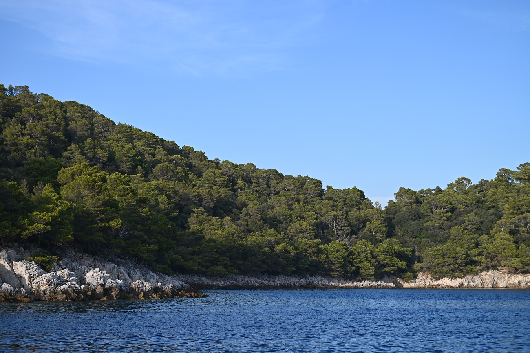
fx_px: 1031
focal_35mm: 70
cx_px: 265
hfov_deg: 28.8
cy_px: 176
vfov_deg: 19.5
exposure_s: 1/500
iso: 125
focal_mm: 70
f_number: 5.6
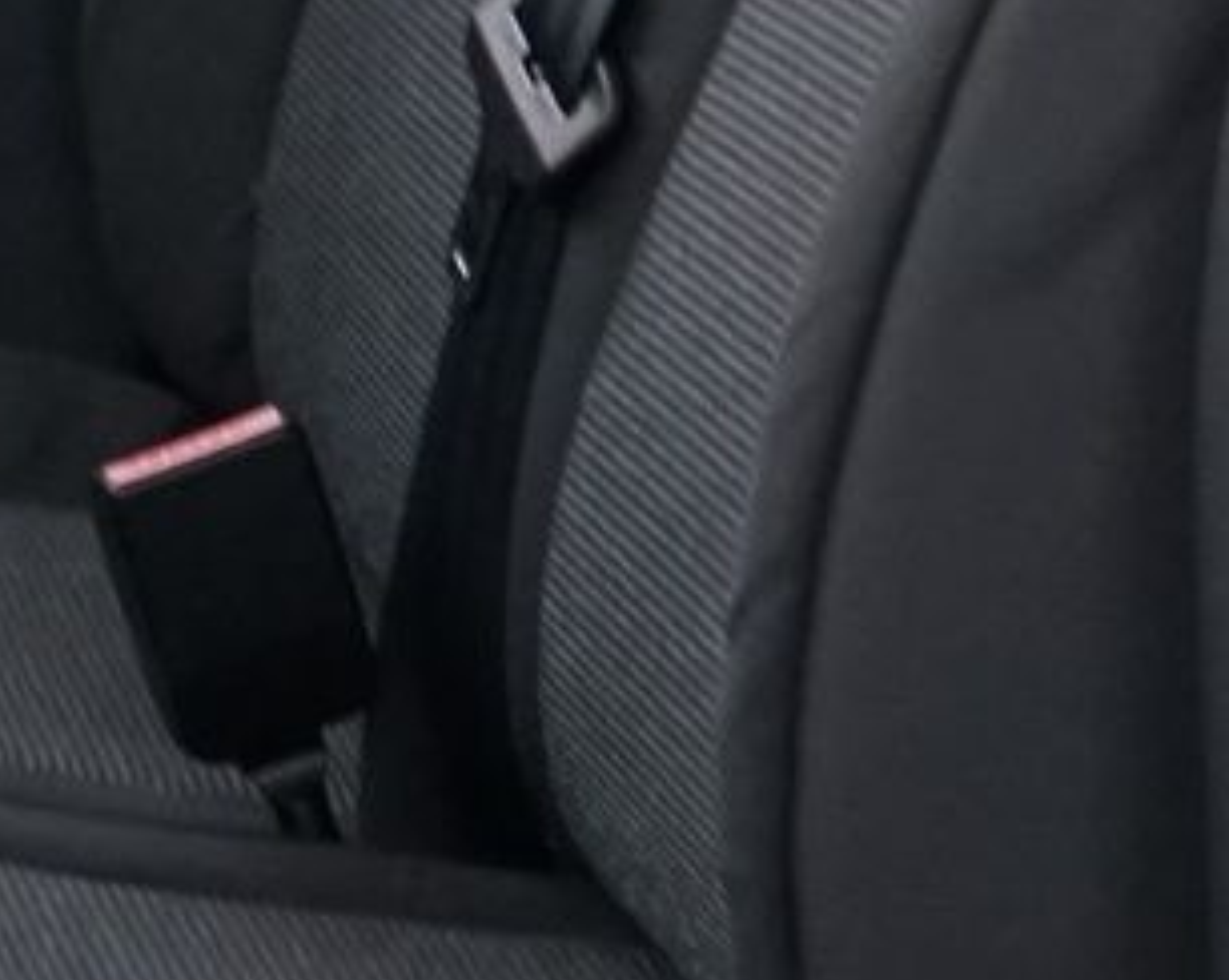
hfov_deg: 8.8
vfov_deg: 7.2
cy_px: 151
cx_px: -418
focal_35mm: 215
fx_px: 7810
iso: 2000
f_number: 3.5
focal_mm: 28
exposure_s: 1/30
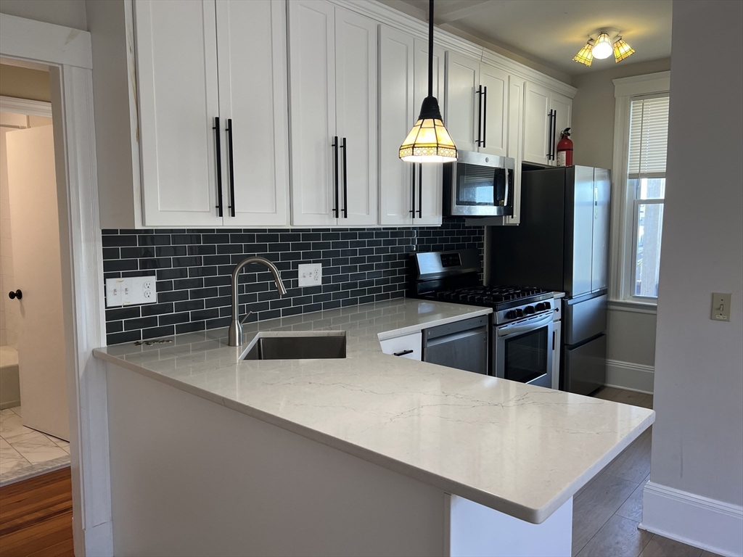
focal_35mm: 26
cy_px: 278
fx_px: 558
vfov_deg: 53.1
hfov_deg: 67.3
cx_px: 372
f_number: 1.5
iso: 80
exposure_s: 1/120
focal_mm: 5.7
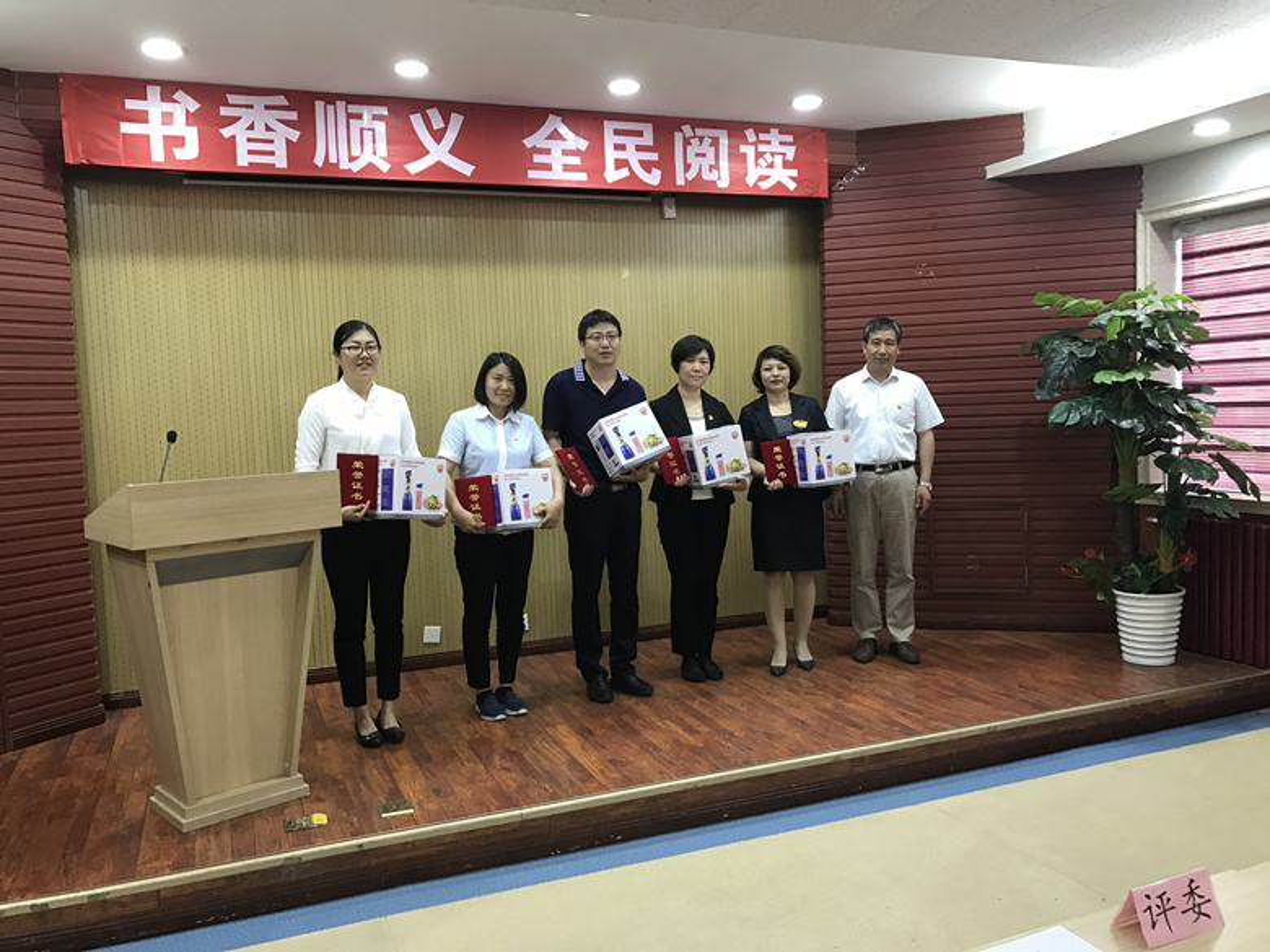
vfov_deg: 49.7
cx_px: 635
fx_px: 1027
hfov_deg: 63.4
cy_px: 476
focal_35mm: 28
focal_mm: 3.99
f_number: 1.8
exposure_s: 1/17
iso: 40
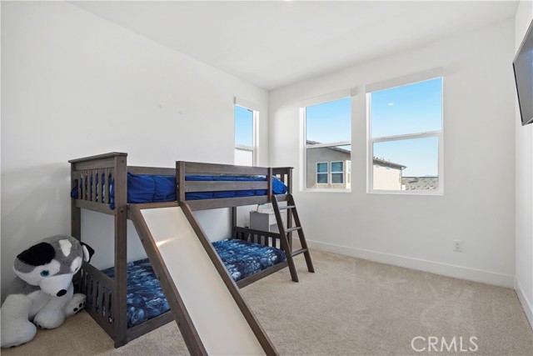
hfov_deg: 96.7
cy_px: 178
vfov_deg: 73.8
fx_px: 237
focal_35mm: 16
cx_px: 266
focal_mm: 16
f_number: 10
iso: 2500
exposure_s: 1/30
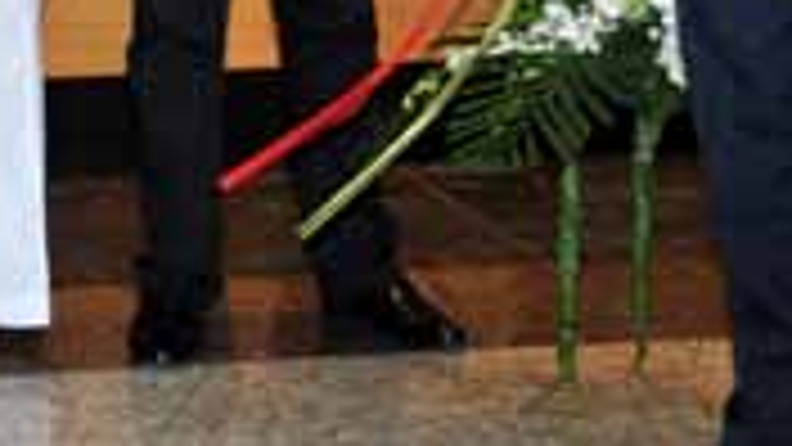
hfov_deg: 11.8
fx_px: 3696
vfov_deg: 6.7
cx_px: -338
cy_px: -336
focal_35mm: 176
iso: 640
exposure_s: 1/125
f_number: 5.6
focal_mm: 34
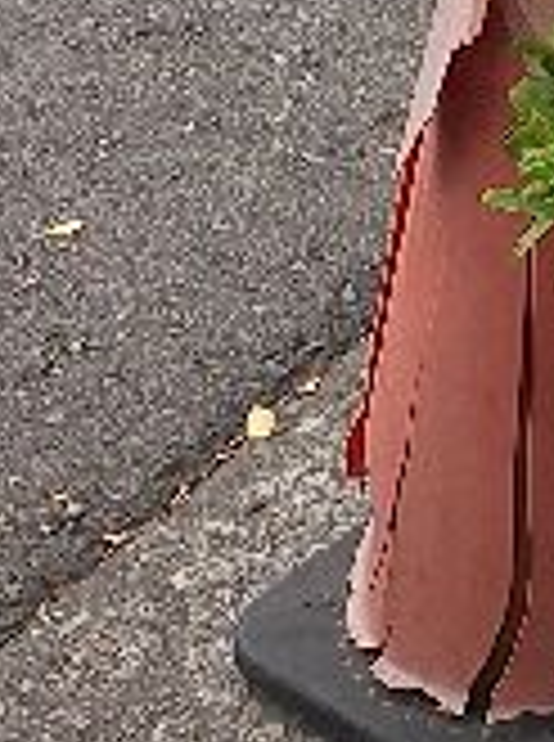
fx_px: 3235
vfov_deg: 10.0
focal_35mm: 151
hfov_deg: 8.9
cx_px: 1293
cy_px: -1453
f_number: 1.8
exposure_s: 1/873
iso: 40
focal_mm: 5.54
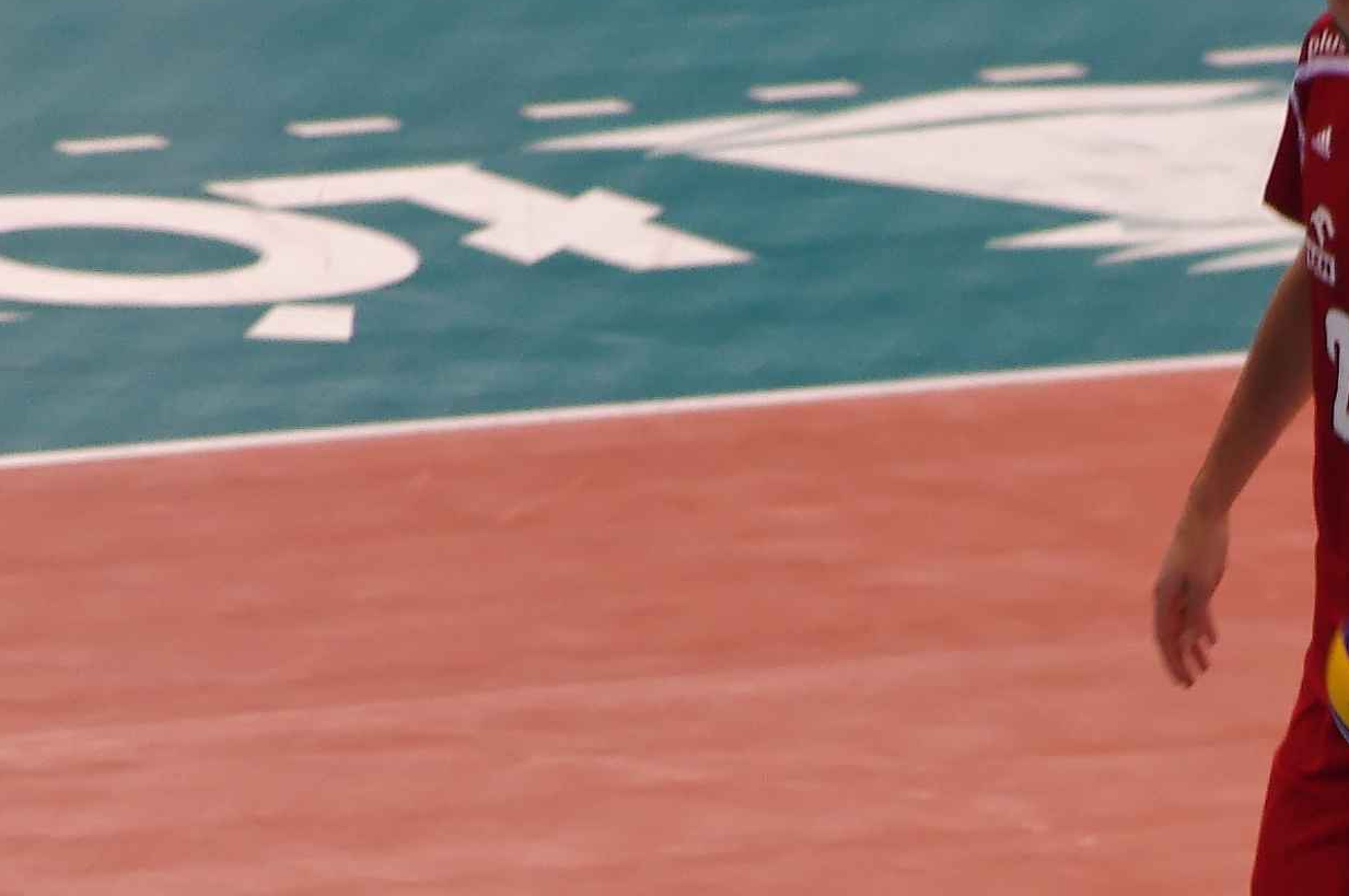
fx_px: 44913
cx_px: 1538
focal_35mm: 1200
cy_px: 703
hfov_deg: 1.7
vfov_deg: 1.1
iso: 640
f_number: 5.6
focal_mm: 230
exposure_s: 1/200
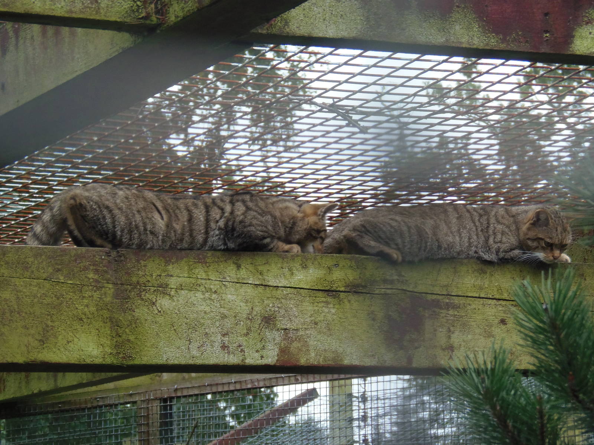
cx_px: 297
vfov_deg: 9.3
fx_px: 2728
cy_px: 222
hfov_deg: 12.4
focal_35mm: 159
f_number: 4.8
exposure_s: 1/50
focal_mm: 29.4
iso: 160
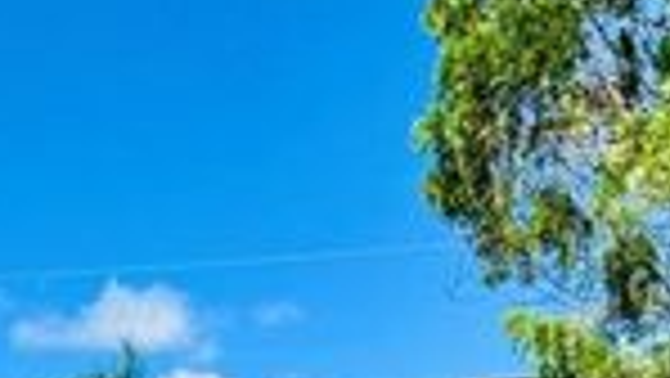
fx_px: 1849
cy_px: 907
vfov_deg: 10.2
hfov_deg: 19.7
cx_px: -58
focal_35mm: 104
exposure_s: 1/5814
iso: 80
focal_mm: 6.76
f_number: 1.78
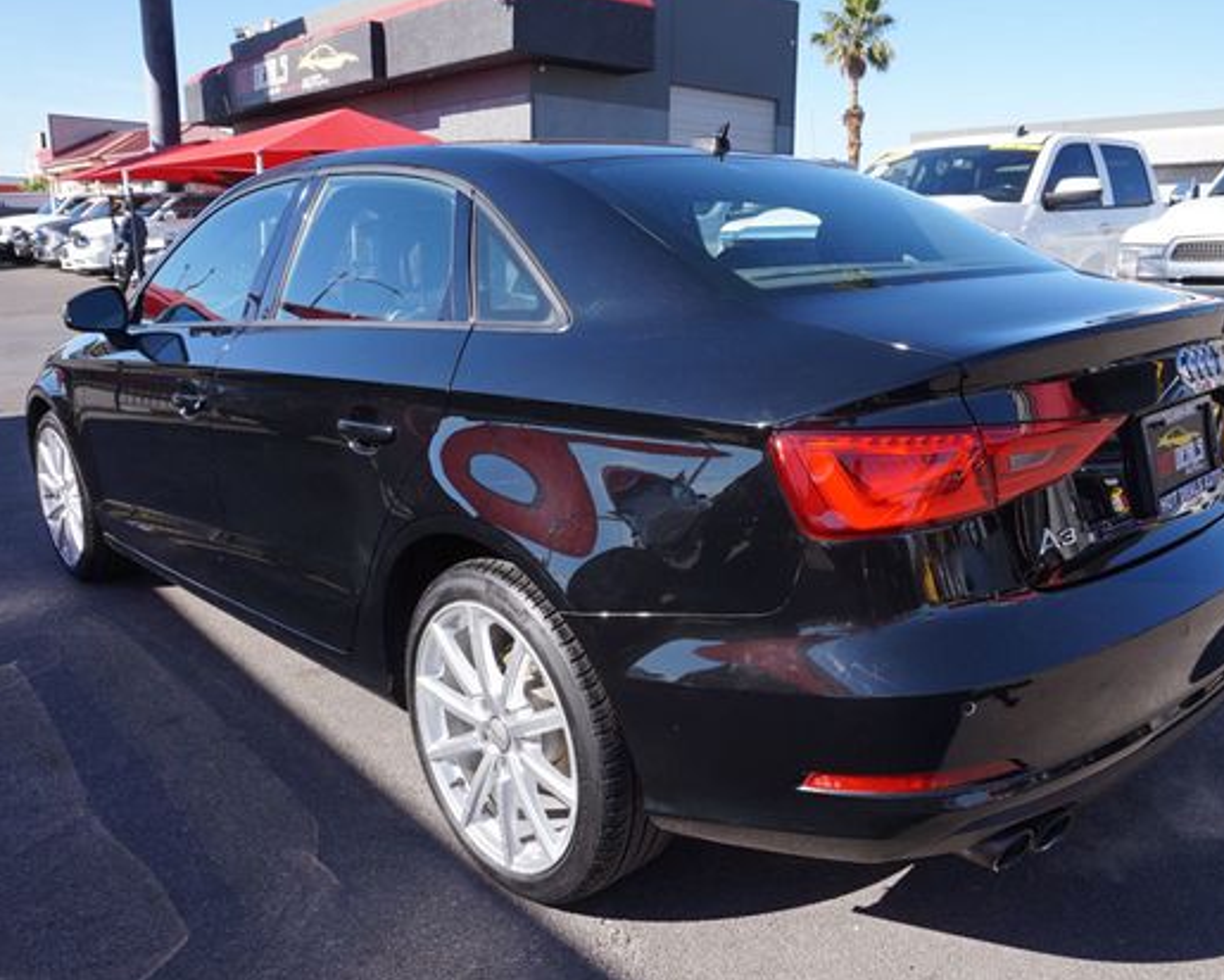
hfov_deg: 62.0
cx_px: 682
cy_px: 485
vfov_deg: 51.5
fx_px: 1014
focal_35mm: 28
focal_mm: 16
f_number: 8
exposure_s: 1/100
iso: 100
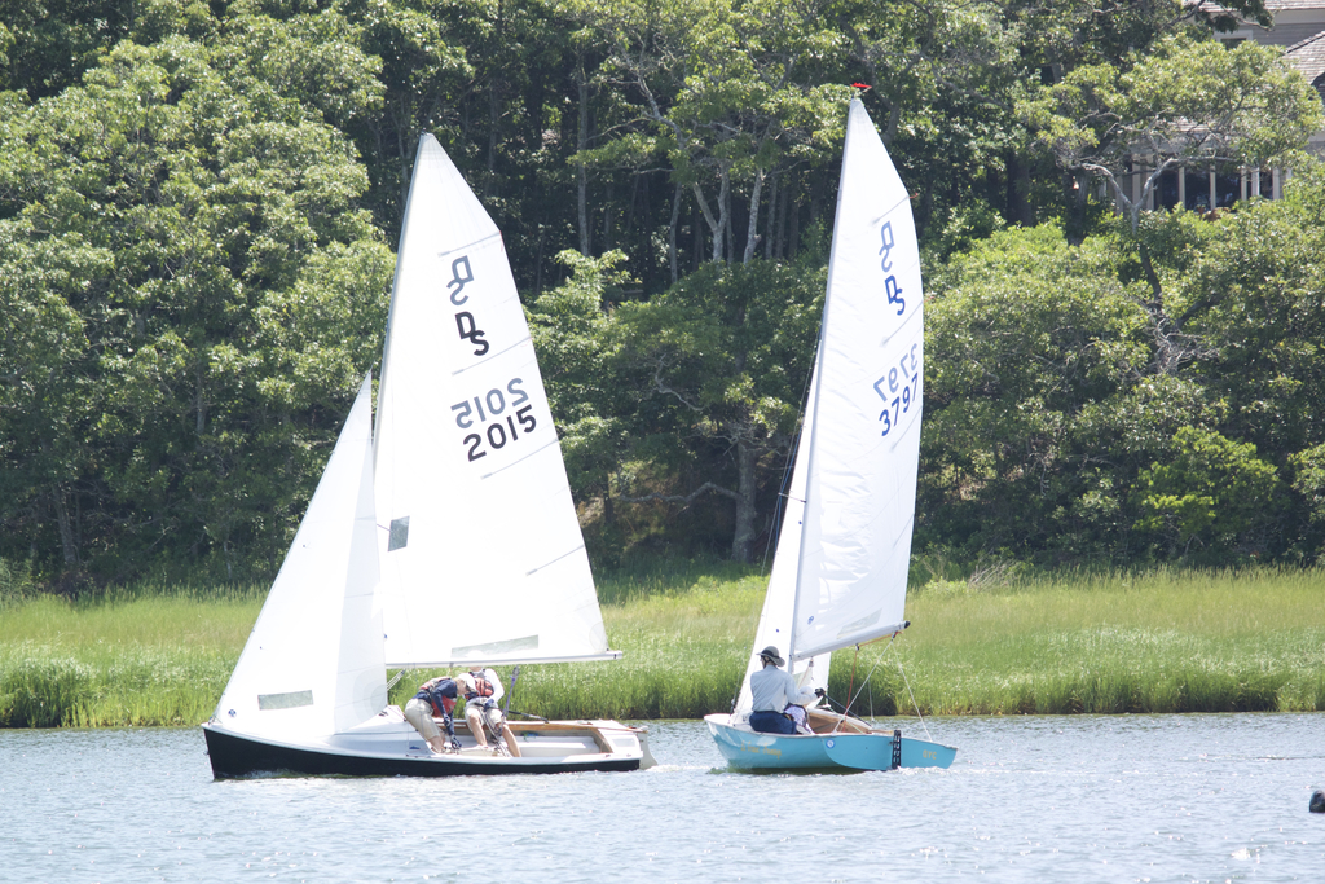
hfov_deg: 4.6
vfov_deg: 3.1
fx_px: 16380
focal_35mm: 445
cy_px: 442
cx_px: 662
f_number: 5.3
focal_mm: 165
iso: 200
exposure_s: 1/400
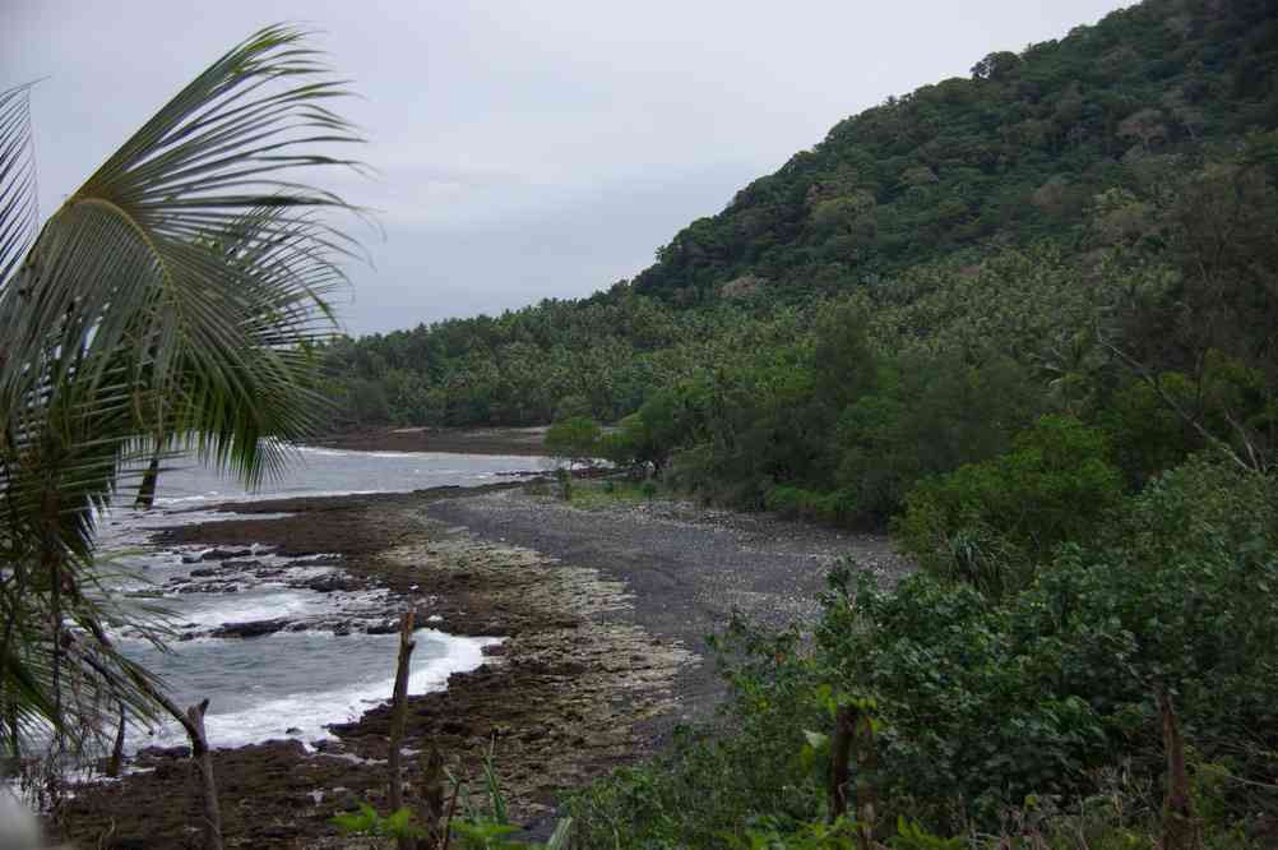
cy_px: 425
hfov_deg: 40.4
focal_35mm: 49
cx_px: 639
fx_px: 1738
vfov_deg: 27.5
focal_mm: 32.5
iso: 200
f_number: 4
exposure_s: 1/1500
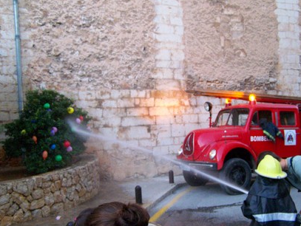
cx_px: 162
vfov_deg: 34.4
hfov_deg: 44.7
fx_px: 366
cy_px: 120
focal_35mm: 42
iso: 400
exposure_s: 1/50
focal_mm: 6.3
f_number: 2.8
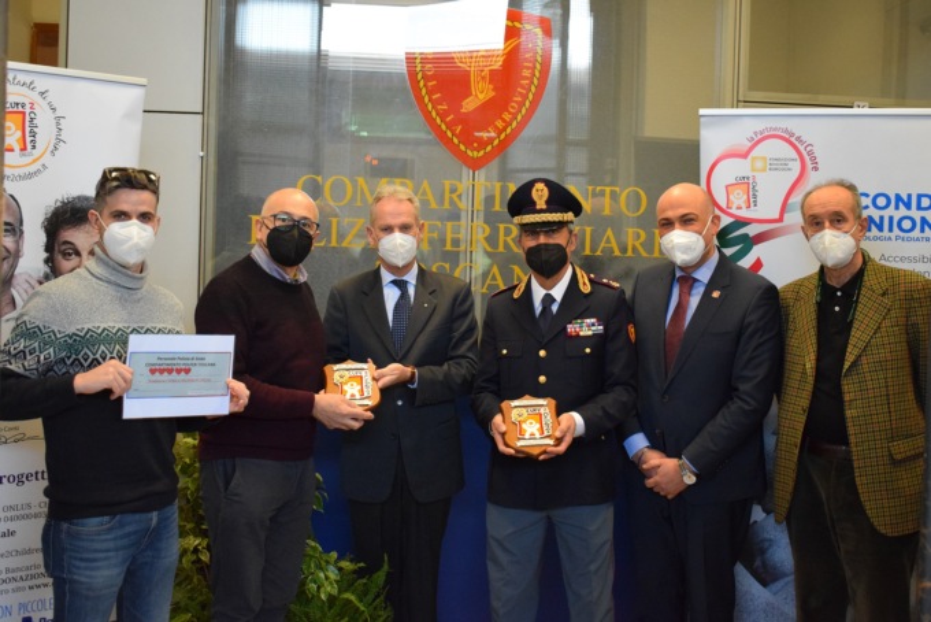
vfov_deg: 35.5
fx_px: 970
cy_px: 311
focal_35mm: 38
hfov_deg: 51.3
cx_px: 466
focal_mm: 25
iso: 3200
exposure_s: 1/320
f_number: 4
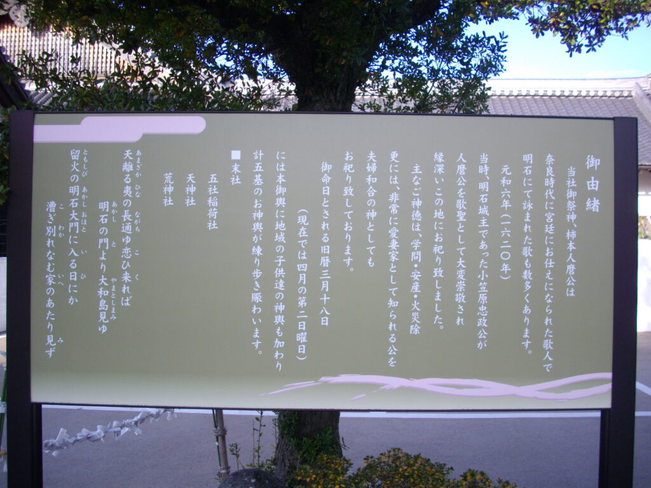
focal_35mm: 37
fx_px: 696
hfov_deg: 50.1
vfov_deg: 38.7
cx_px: 326
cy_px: 244
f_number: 2.8
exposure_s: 1/320
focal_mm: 6.2
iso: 100
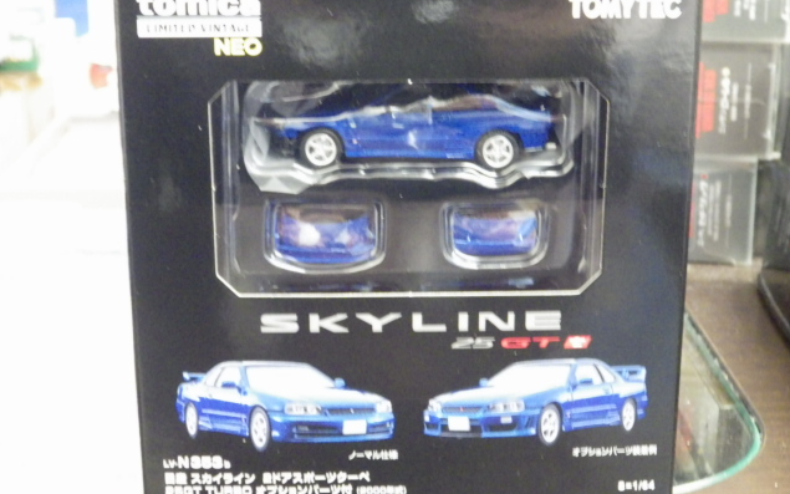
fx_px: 1357
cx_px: 397
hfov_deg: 32.5
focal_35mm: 63
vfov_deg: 20.6
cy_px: 250
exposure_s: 1/8
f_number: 4
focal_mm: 10.7
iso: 1600
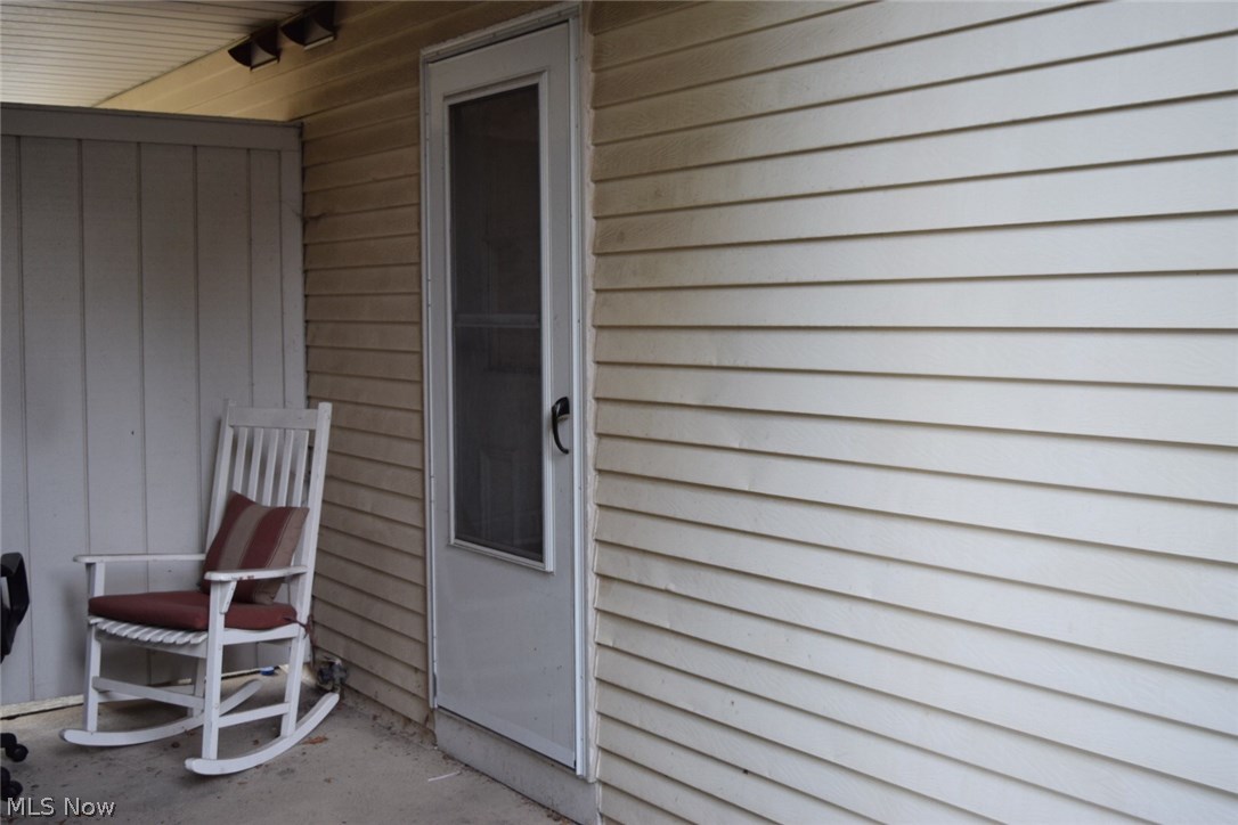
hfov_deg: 47.9
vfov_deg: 33.0
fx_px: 1393
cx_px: 619
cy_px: 412
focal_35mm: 40
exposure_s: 1/80
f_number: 4.2
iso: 400
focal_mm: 27
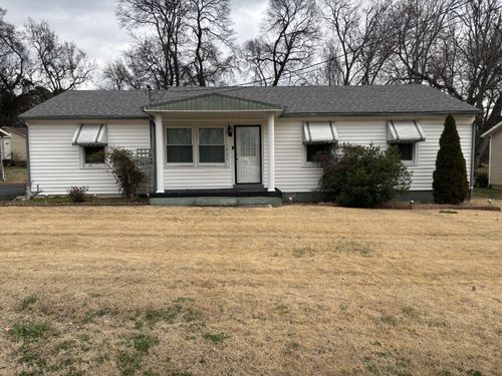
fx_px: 377
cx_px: 251
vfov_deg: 53.1
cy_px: 188
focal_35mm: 26
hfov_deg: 67.3
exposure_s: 1/732
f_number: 1.6
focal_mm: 5.96
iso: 50
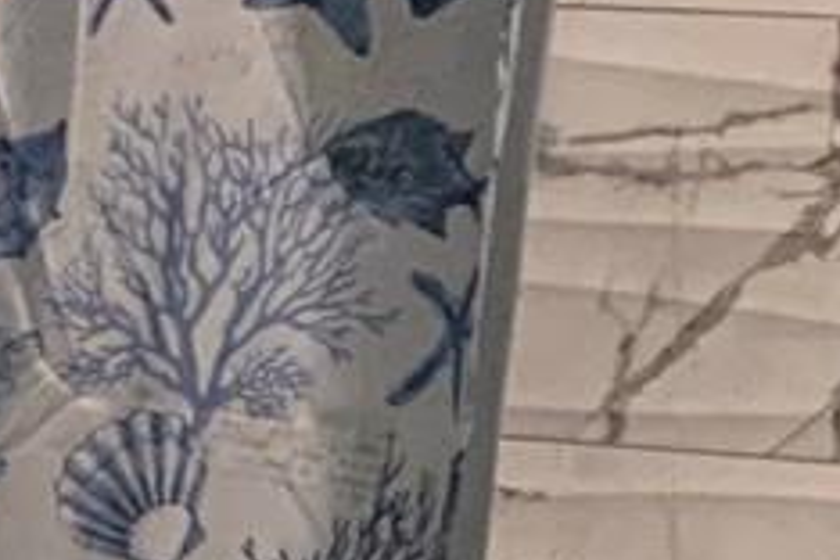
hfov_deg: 8.8
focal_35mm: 206
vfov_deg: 6.0
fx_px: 4806
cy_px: 1928
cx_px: -1368
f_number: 1.8
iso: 80
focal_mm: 3
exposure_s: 1/60
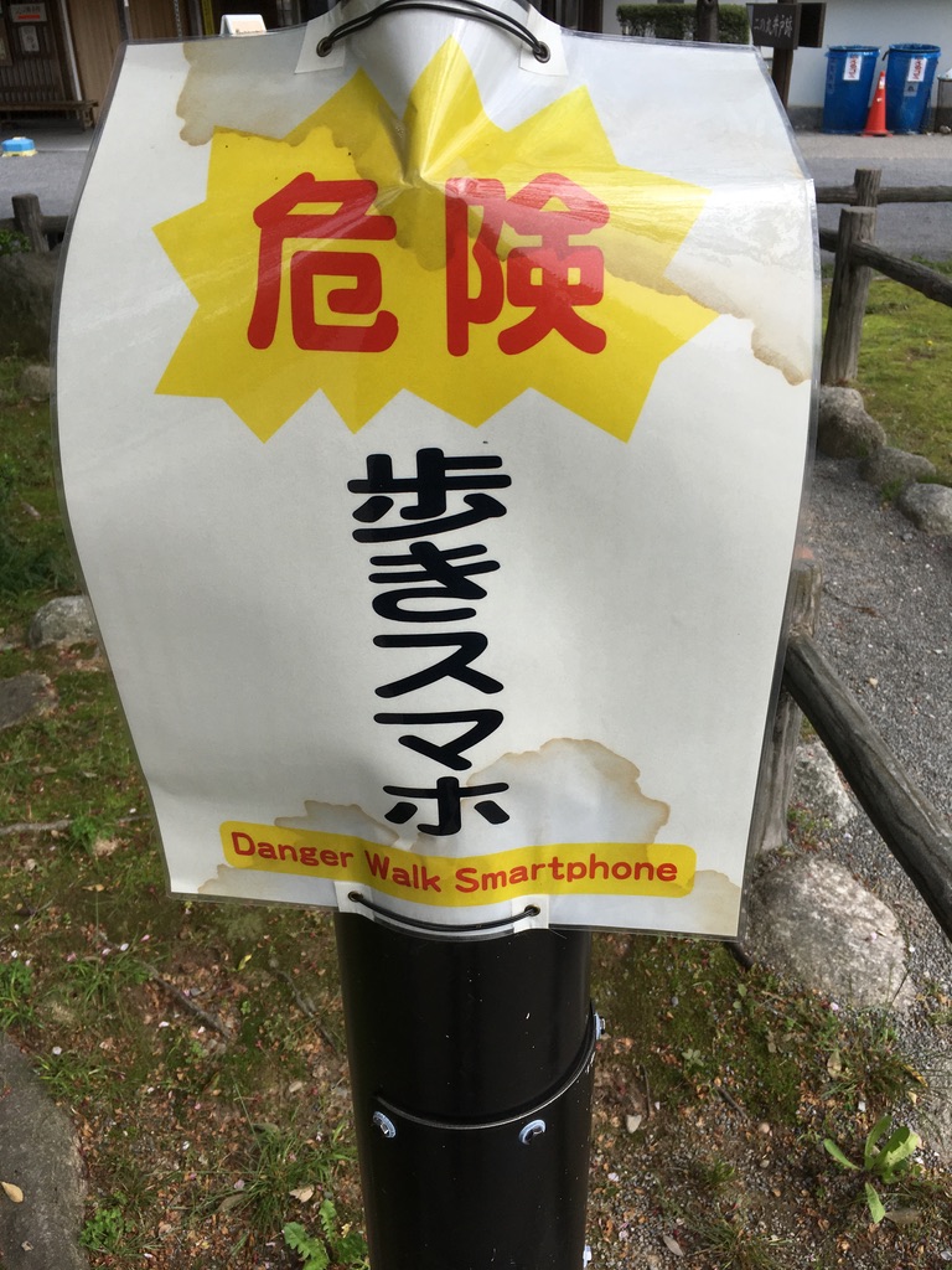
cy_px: 635
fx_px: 1063
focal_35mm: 29
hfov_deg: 48.2
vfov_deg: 61.7
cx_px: 476
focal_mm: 4.15
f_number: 2.2
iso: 25
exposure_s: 1/950
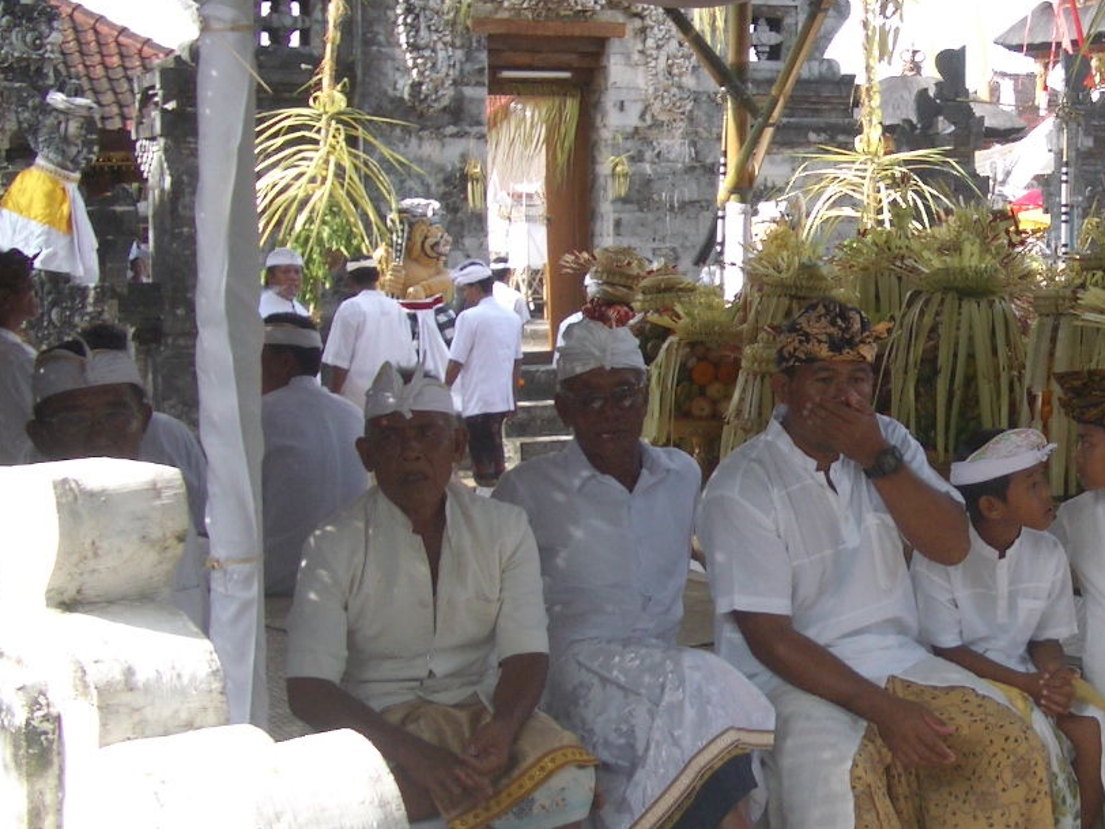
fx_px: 2203
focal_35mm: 69
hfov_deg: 26.9
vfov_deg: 21.3
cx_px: 1046
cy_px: 332
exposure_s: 1/400
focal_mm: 5.8
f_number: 2.6
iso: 50
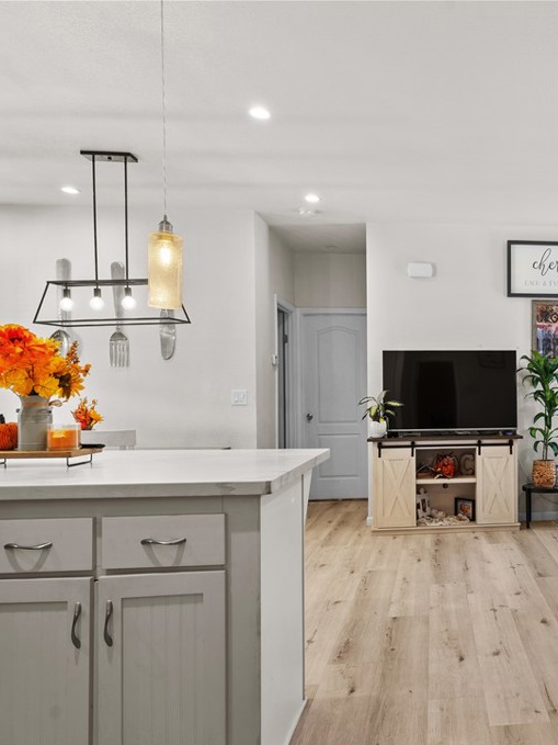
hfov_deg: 43.7
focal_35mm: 29
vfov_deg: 61.7
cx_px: 511
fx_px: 623
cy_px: 373
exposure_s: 1.3
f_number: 8
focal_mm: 20
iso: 100
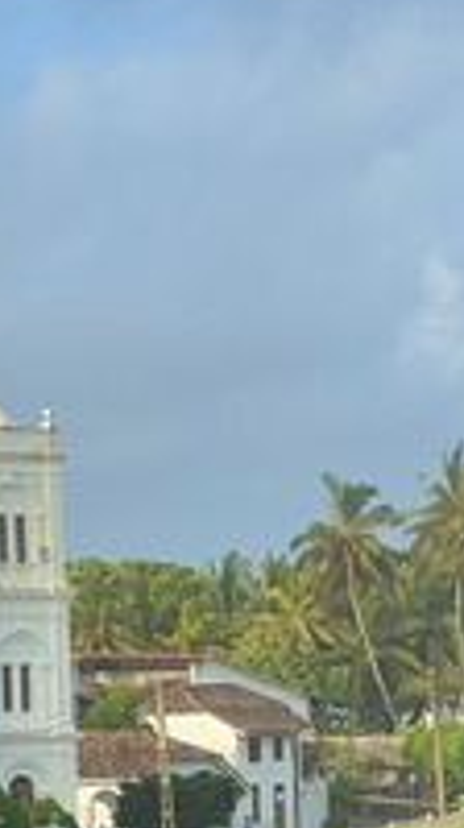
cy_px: 855
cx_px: 588
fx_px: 4148
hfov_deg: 6.4
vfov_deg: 11.3
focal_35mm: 189
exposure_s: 1/1812
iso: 40
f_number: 1.6
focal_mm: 5.96
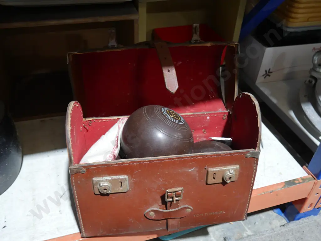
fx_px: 297
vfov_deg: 44.2
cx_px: 160
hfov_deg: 56.8
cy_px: 120
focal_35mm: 32
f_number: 3.6
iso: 1000
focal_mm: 16
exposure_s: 1/60
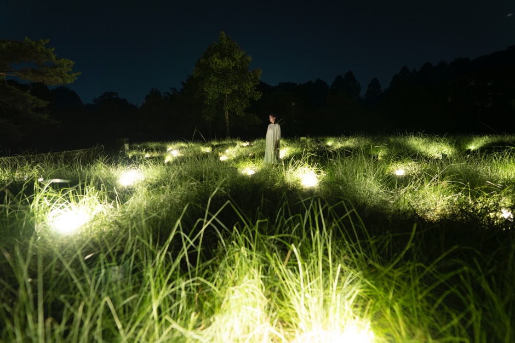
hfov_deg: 84.0
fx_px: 286
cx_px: 258
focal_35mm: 20
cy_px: 172
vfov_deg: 61.9
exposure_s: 1/50
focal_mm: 20
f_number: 2.5
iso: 2500
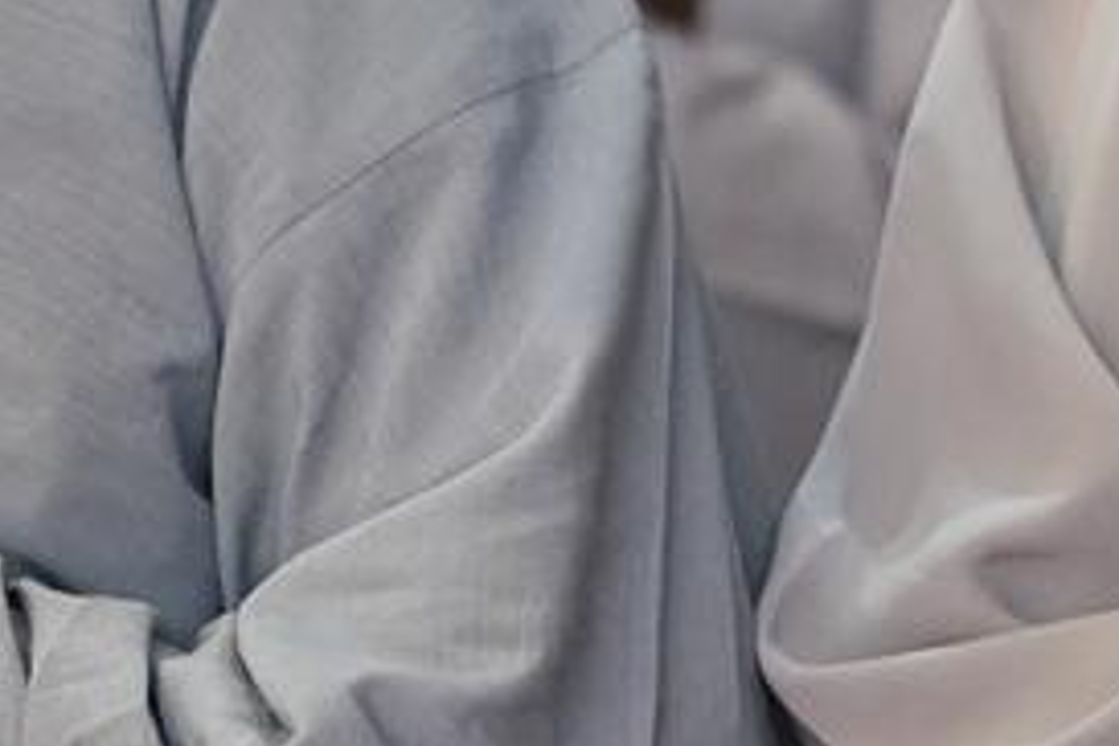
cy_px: -201
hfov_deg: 5.7
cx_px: 980
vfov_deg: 3.8
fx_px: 11189
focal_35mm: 360
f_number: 2.8
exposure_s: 1/100
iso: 6400
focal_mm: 82
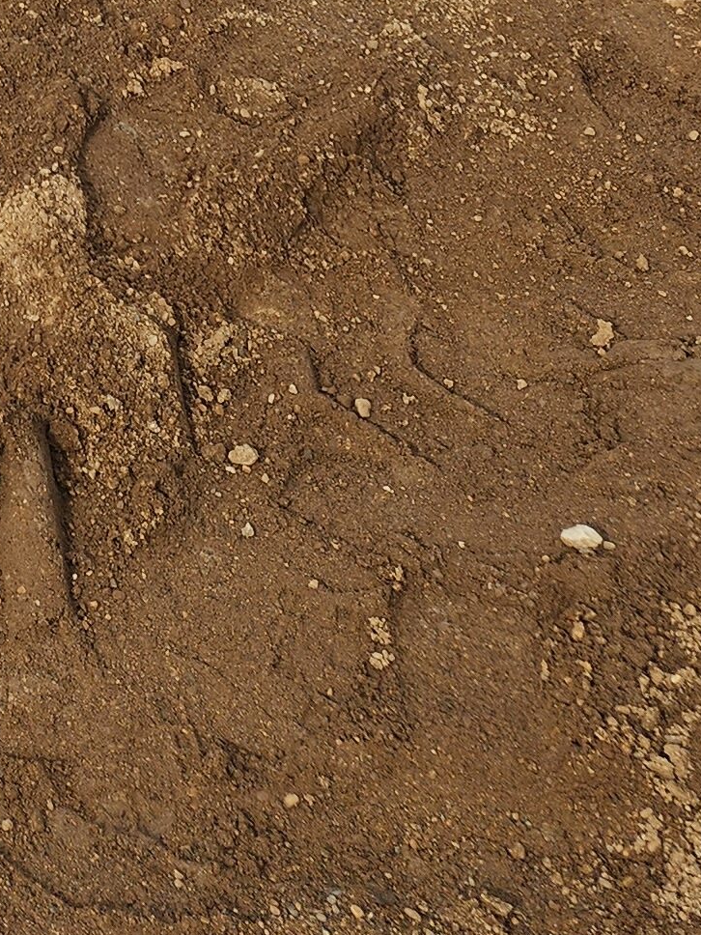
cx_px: -435
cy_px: -993
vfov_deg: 15.8
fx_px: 2565
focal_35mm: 95
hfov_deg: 14.3
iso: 12
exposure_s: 1/838
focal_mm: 6.4
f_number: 1.8
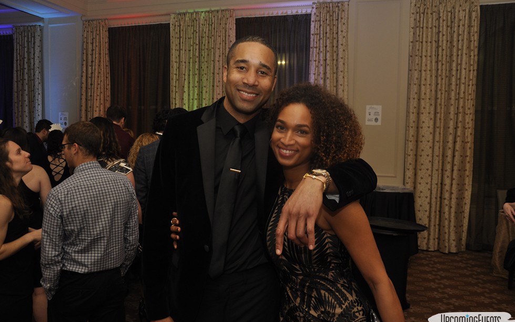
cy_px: 166
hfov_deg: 66.5
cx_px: 254
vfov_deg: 44.5
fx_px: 393
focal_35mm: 28
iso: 400
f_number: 5
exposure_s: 1/60
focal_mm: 18
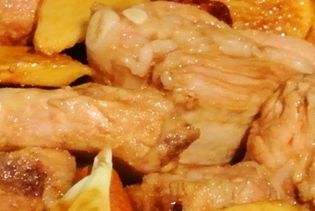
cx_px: -106
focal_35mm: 214
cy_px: 126
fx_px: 1874
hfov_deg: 9.4
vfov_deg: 6.4
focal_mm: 15
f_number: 4.2
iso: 3200
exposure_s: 1/50
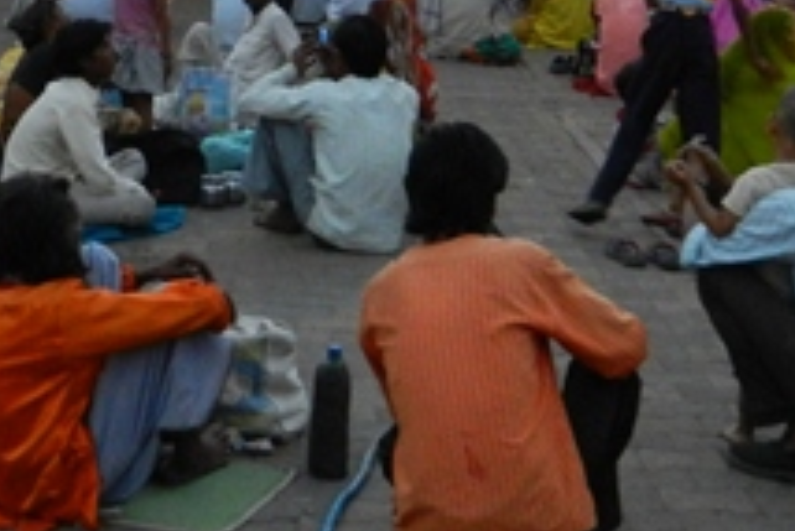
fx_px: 1989
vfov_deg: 14.2
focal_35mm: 90
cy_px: -264
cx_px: 319
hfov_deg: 22.6
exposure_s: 1/40
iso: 640
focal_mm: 5.1
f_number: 3.6
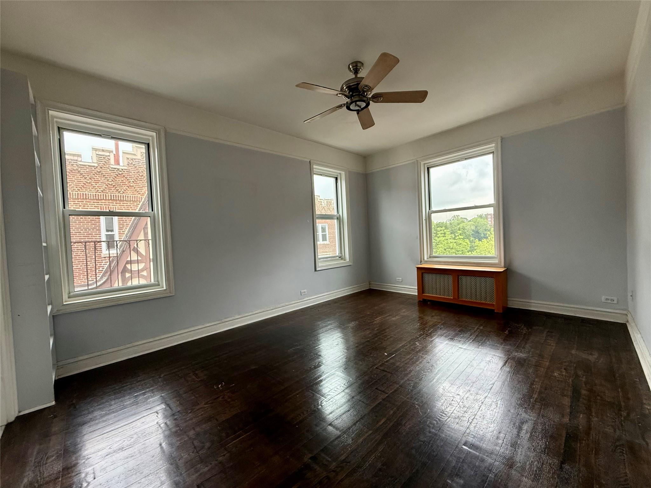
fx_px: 263
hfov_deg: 102.1
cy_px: 244
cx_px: 326
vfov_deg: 85.7
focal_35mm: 14
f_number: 2.2
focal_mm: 2.22
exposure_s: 1/142
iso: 250
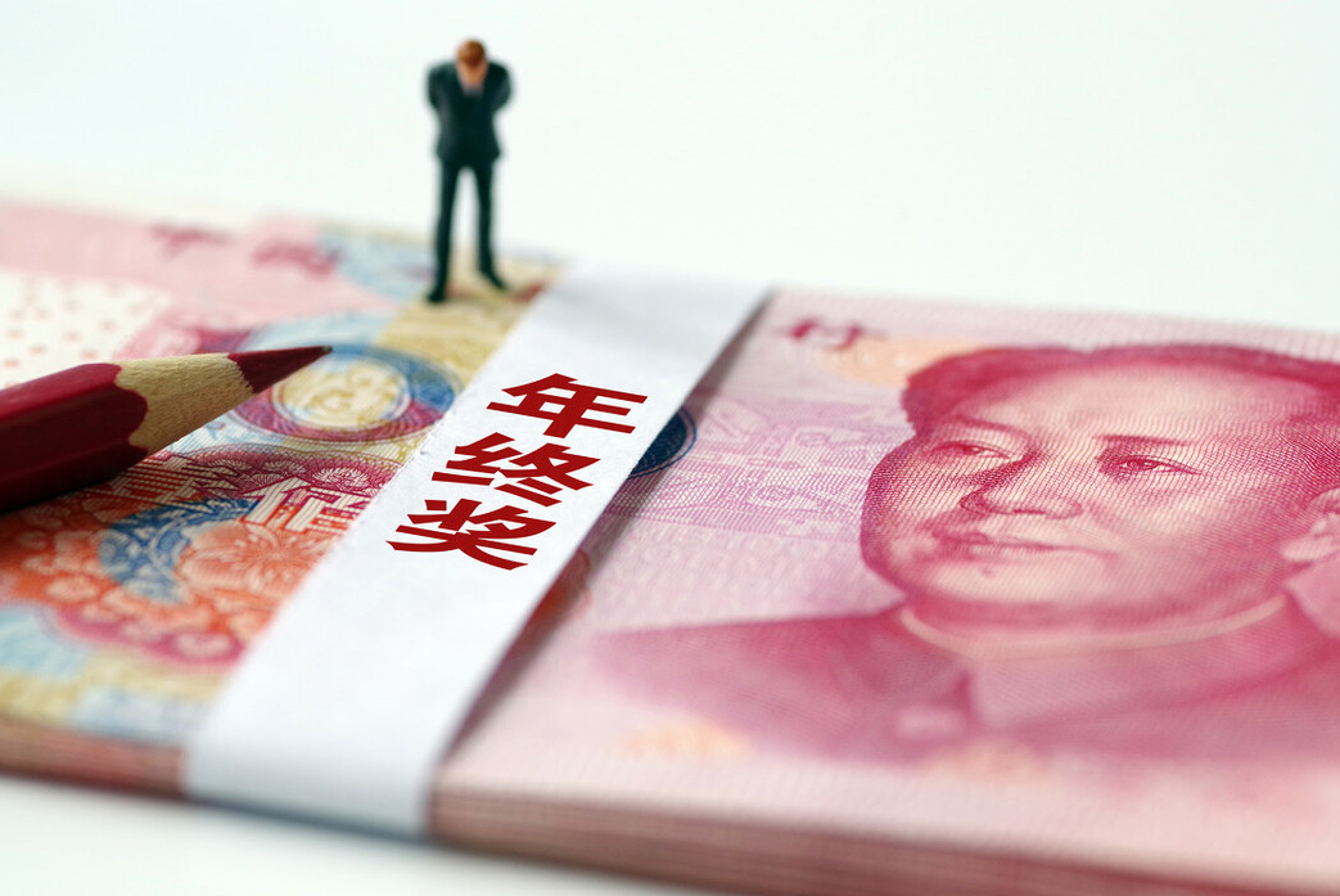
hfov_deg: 17.8
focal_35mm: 115
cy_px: 466
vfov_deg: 11.9
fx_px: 4283
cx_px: 667
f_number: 6.3
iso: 800
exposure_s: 1/160
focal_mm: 100
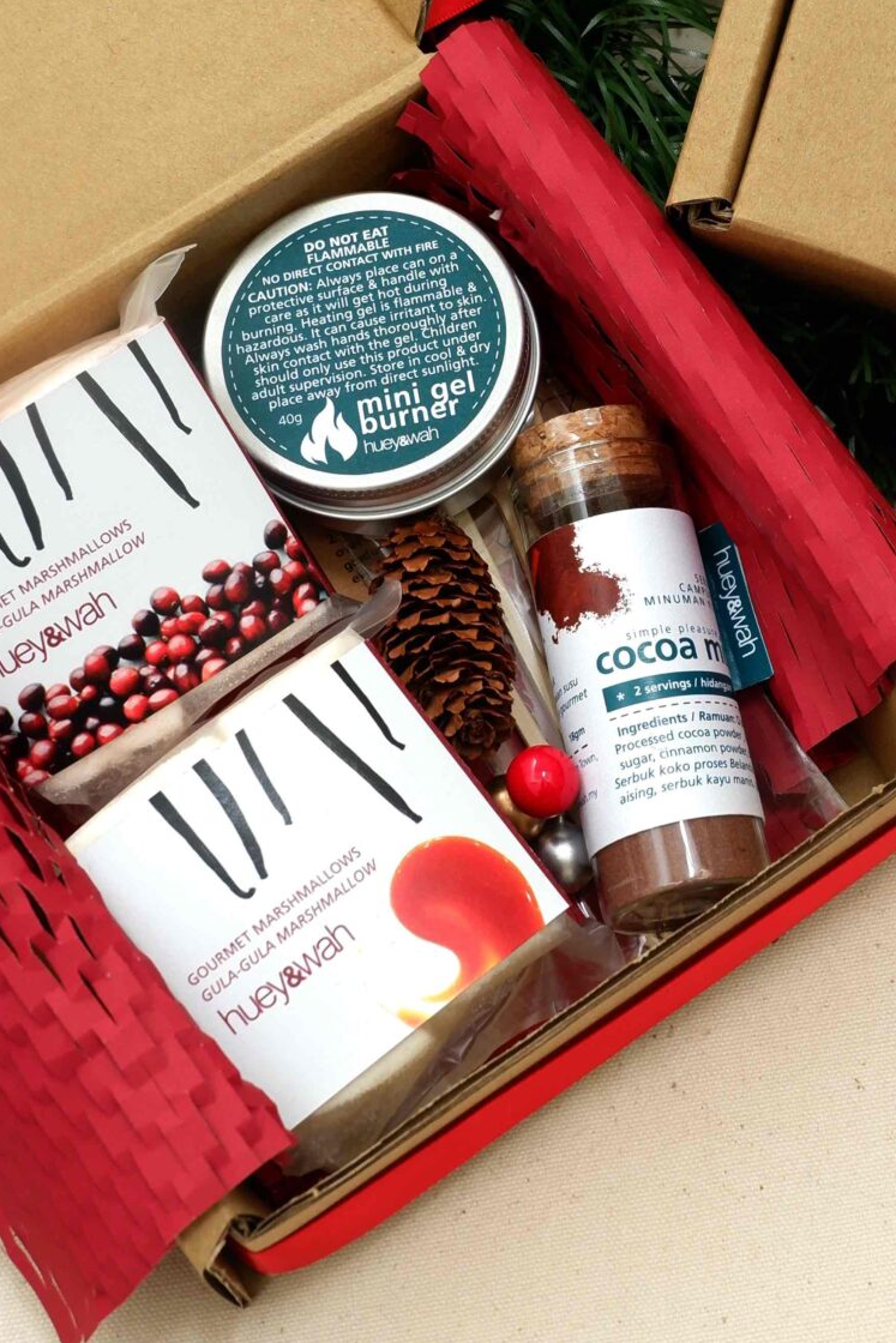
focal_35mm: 80
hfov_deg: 16.9
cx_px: 729
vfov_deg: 25.2
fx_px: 2986
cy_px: 401
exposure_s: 1/40
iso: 250
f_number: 6.4
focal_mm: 23.2
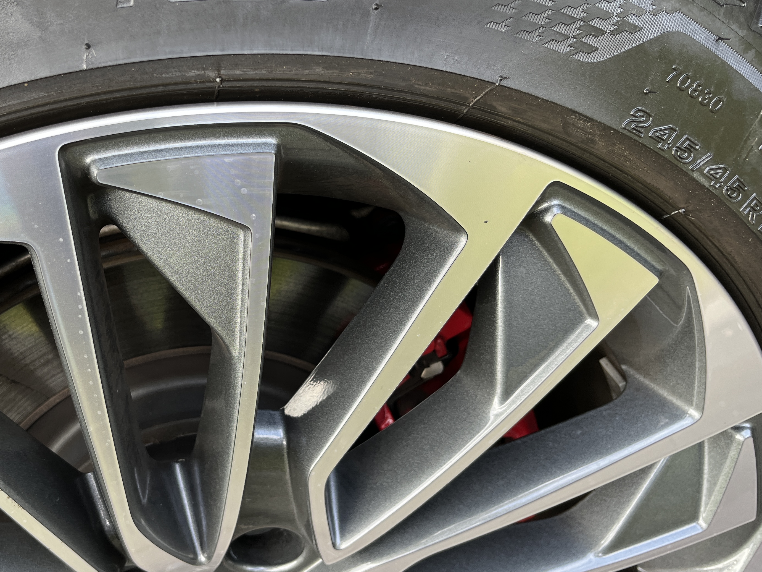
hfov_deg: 47.9
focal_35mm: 38
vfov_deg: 37.7
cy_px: 265
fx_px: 836
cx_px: 233
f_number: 1.6
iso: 40
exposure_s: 1/122
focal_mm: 5.1
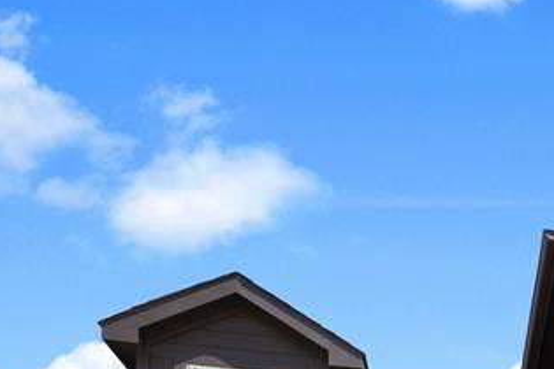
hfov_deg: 40.0
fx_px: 600
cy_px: 536
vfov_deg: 26.2
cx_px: 614
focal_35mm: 39
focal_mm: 12
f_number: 11
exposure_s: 1/125
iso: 100
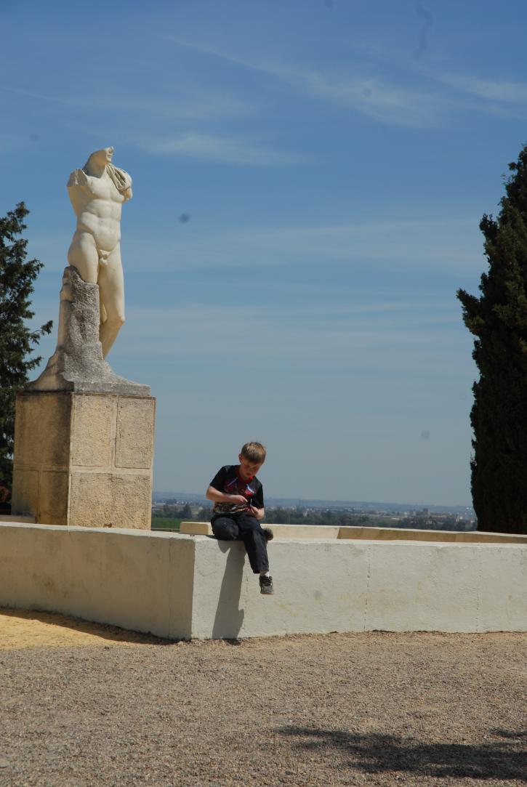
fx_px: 2299
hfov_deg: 13.1
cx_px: 264
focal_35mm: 105
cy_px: 394
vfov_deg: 19.4
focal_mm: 70
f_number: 8
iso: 100
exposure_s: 1/250
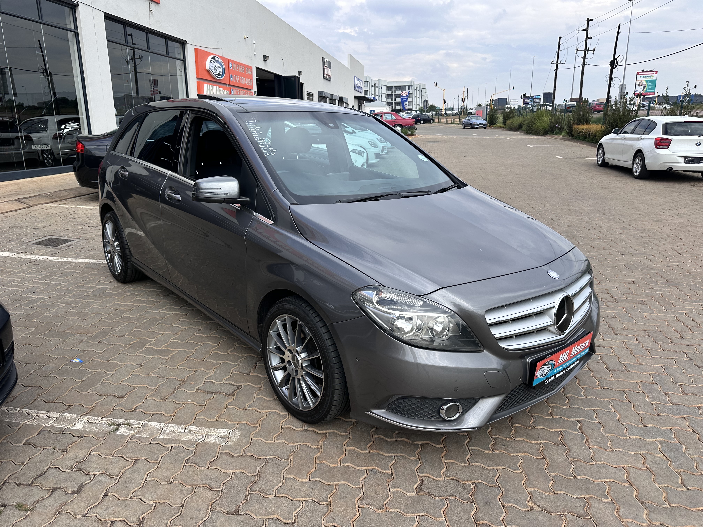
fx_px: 487
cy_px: 264
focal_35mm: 24
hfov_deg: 71.6
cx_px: 352
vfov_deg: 56.8
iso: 80
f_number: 1.78
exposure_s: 1/2469
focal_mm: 6.86
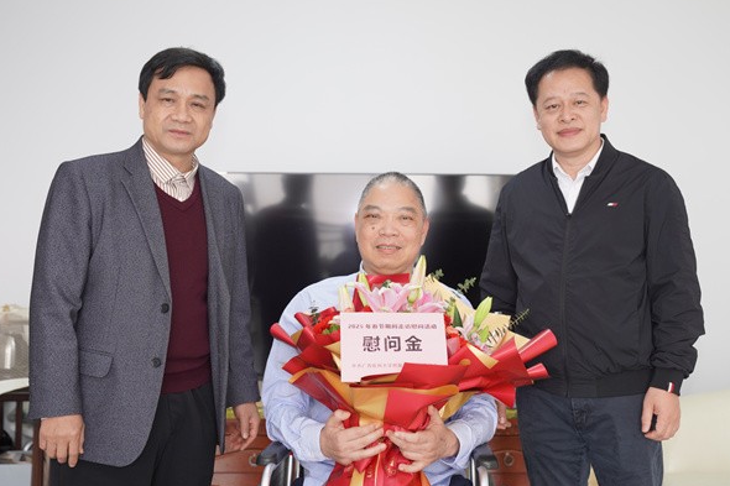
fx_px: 1034
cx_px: 402
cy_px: 223
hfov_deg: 38.9
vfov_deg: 26.5
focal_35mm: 51
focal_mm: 43
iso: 400
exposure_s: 1/80
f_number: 3.5
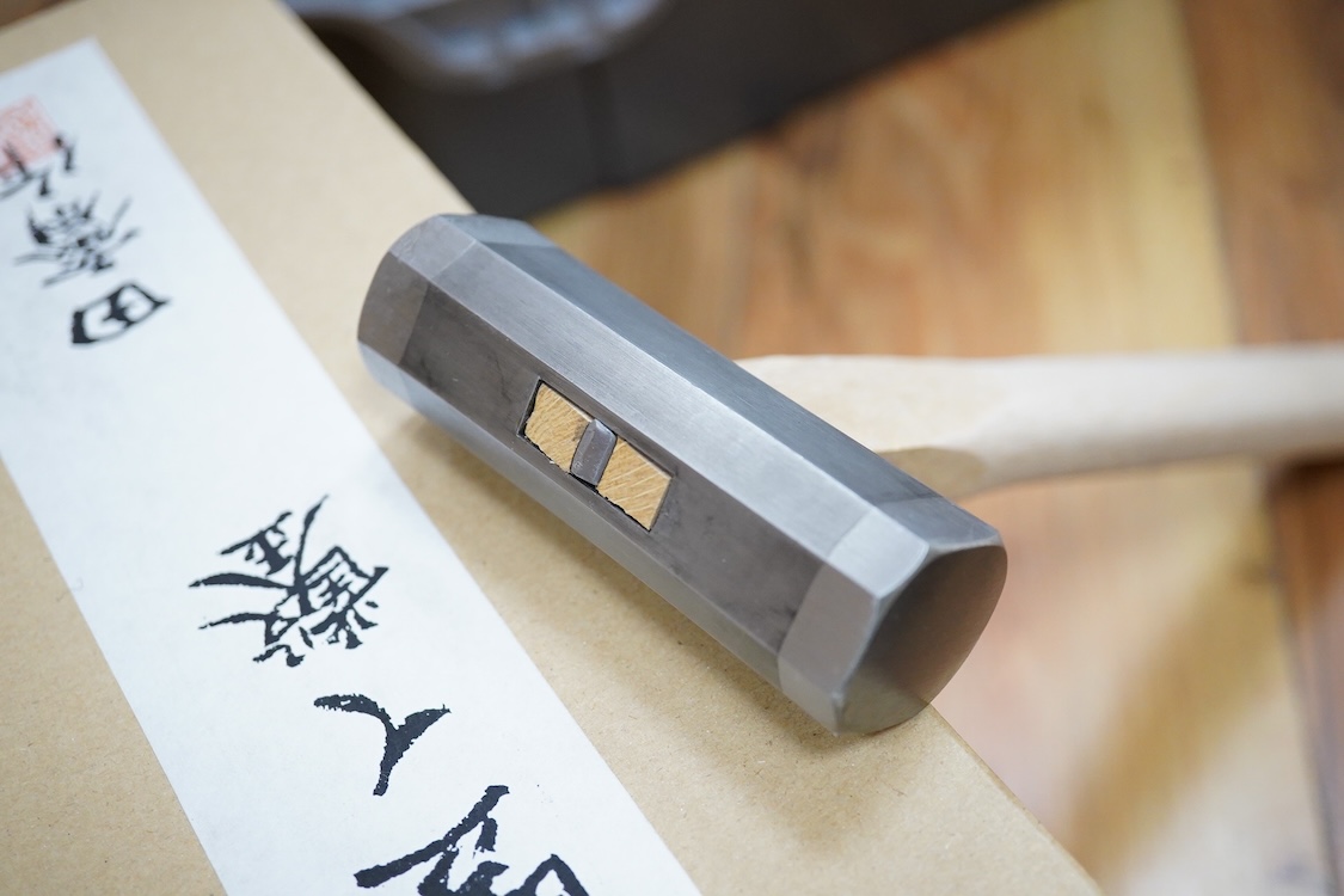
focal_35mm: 45
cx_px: 672
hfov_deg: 43.6
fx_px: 1680
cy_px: 448
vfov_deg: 29.9
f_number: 6.3
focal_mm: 30
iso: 2500
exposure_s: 1/160
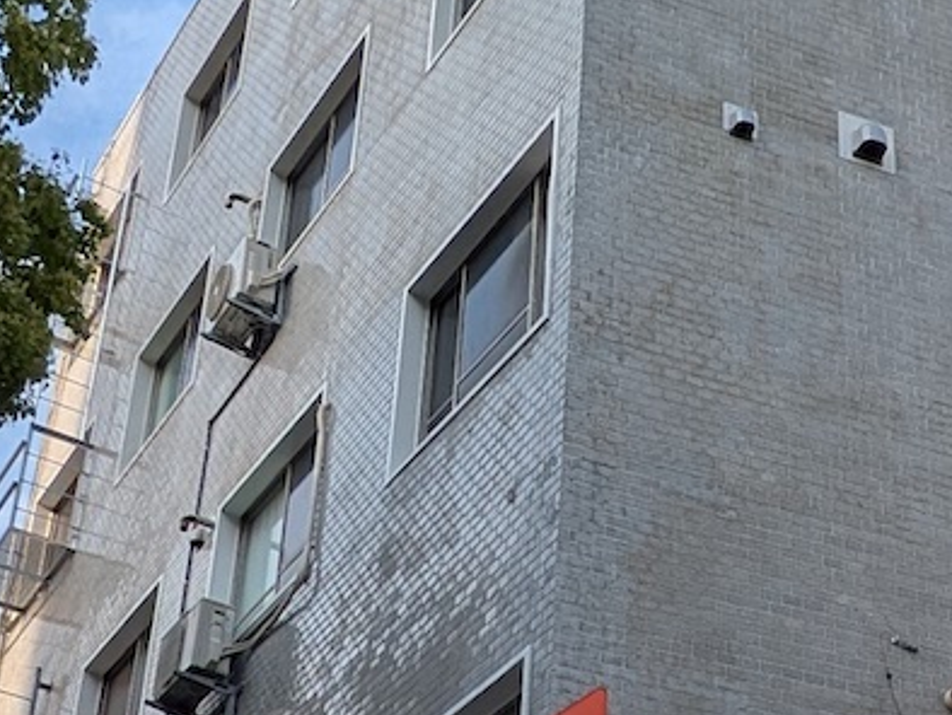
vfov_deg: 20.0
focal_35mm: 71
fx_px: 1954
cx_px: 667
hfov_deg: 27.1
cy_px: 744
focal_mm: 1.83
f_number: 2.2
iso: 48
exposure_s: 1/735
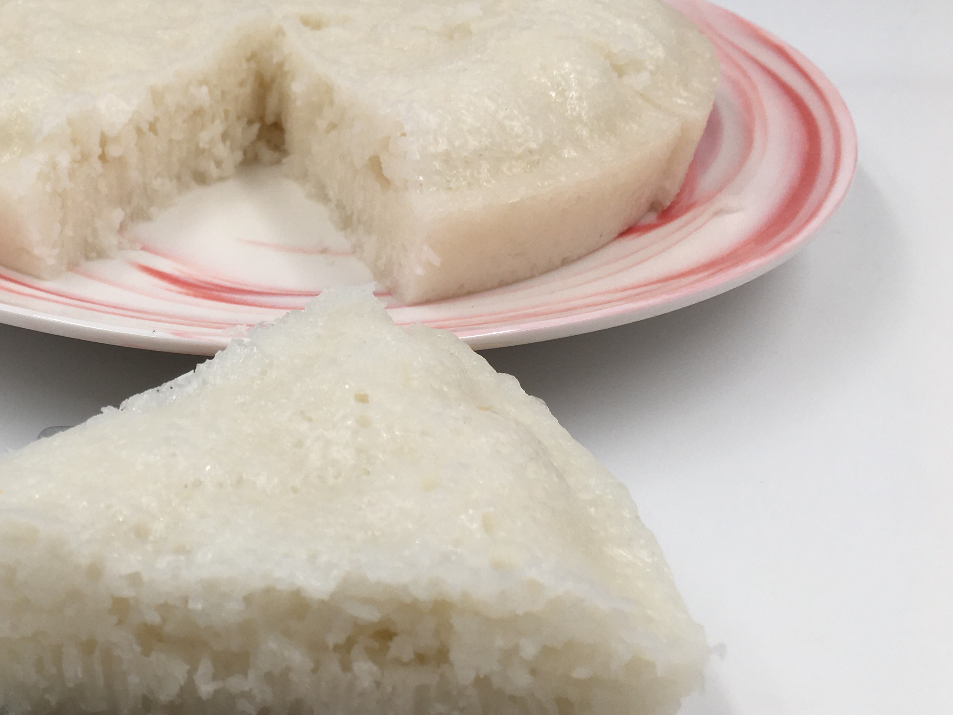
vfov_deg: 32.2
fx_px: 1239
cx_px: 247
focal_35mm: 45
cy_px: 345
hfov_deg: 41.0
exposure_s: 1/553
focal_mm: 4.15
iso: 25
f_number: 2.2
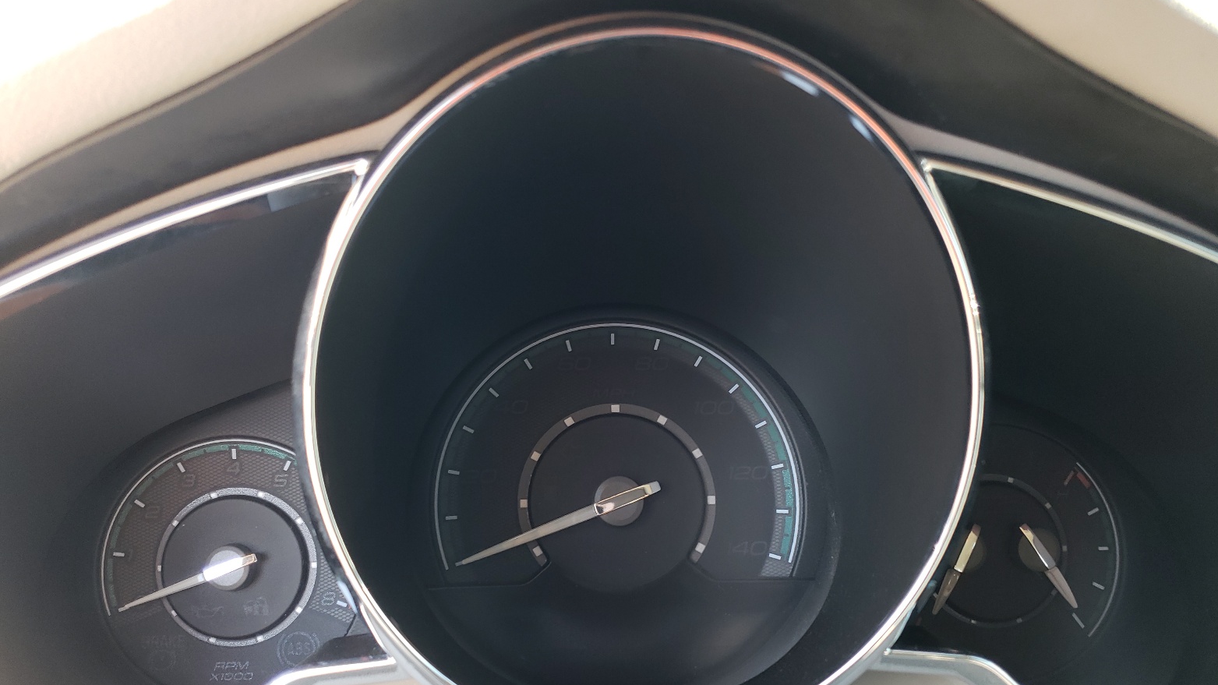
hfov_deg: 66.1
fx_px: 937
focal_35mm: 29
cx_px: 611
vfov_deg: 39.8
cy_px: 447
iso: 59
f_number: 1.5
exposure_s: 1/120
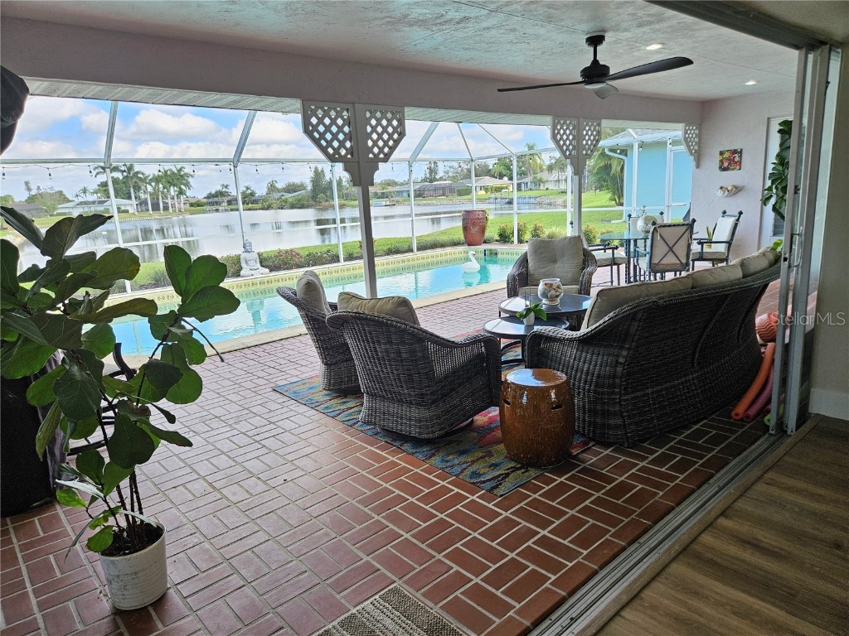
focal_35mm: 23
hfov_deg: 73.9
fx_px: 564
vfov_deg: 58.9
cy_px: 318
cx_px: 424
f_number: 1.8
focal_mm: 5.4
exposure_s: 1/180
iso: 64
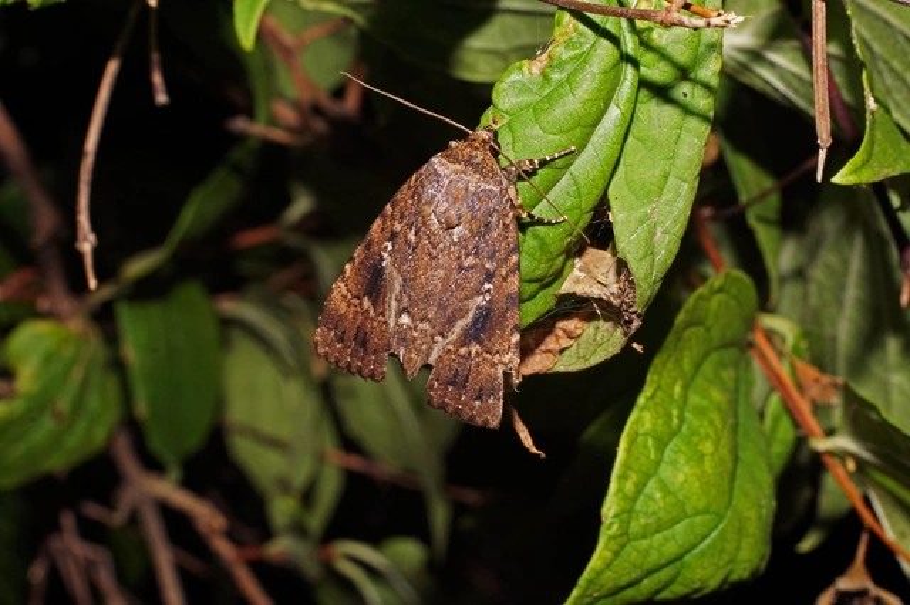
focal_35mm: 75
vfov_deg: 18.2
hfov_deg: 27.0
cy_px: 302
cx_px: 455
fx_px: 1895
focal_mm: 50
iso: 800
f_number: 18
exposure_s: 1/160
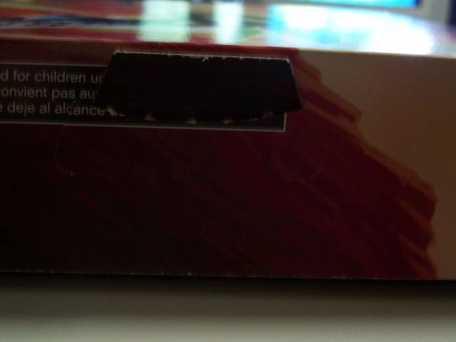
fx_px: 711
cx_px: 195
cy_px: 171
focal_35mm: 54
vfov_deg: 27.0
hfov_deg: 35.5
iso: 200
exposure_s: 1/8
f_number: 2.8
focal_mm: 7.8
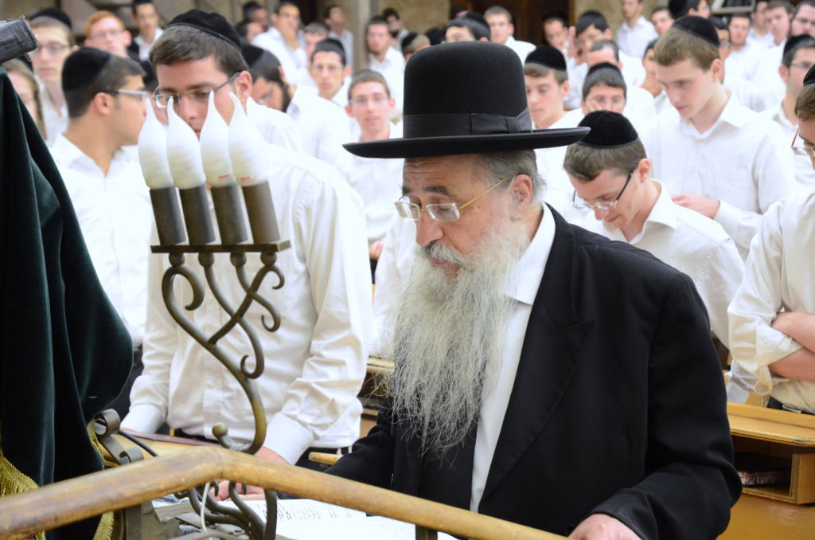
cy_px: 270
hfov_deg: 24.2
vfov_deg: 16.2
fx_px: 1898
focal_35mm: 84
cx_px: 408
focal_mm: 56
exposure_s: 1/60
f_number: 5.3
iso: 1000
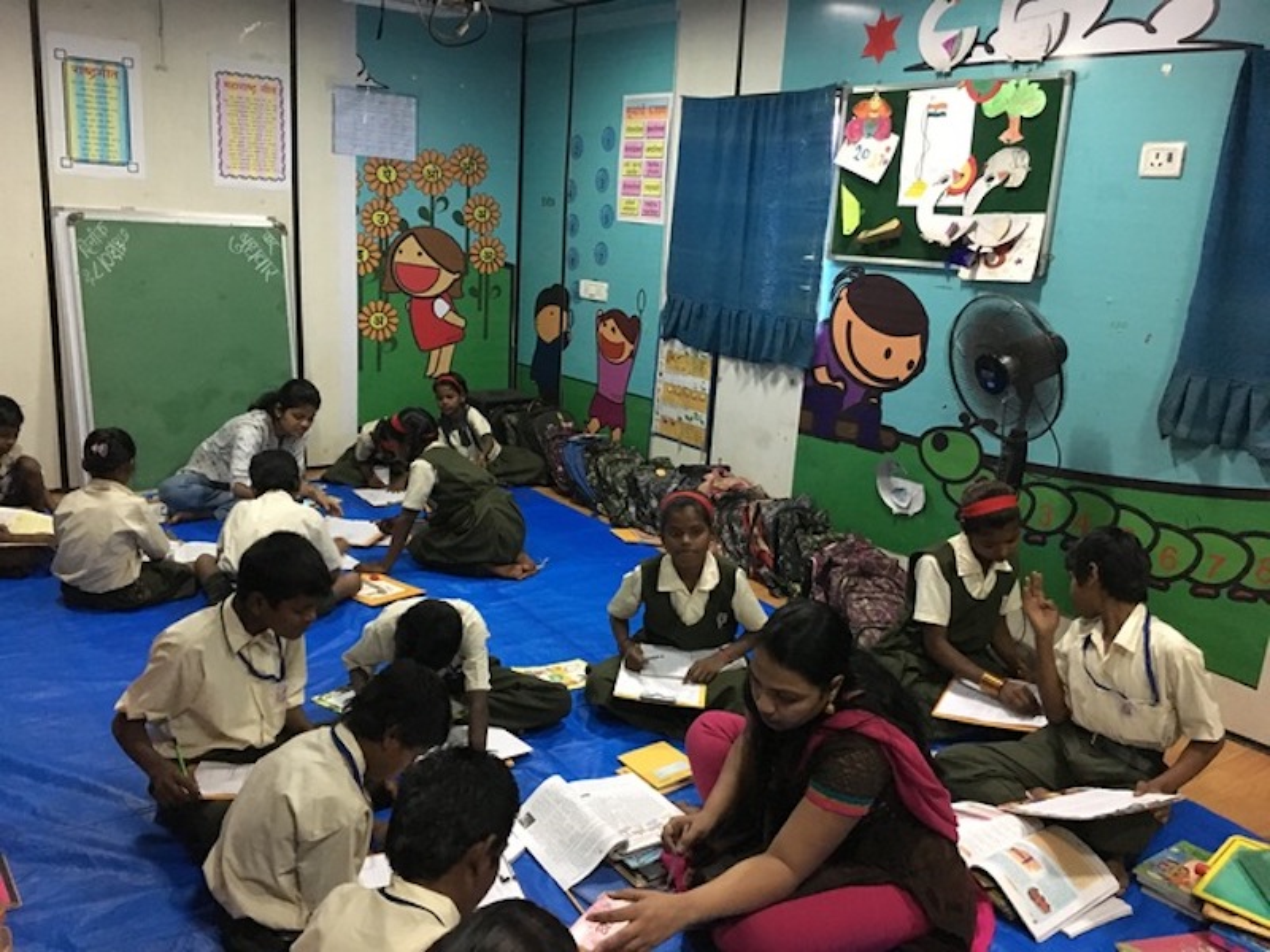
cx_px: 635
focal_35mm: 29
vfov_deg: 48.2
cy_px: 476
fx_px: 1064
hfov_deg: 61.7
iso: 400
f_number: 2.2
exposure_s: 1/17
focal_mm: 4.15
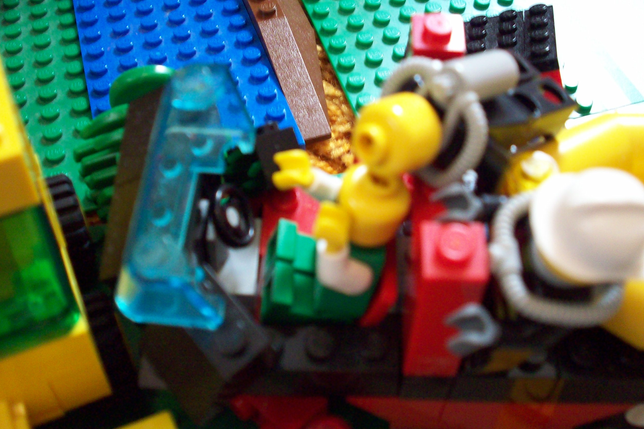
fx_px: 805
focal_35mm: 45
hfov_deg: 43.6
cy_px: 176
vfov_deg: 29.8
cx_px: 352
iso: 166
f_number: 2.8
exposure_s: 1/8
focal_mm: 6.2
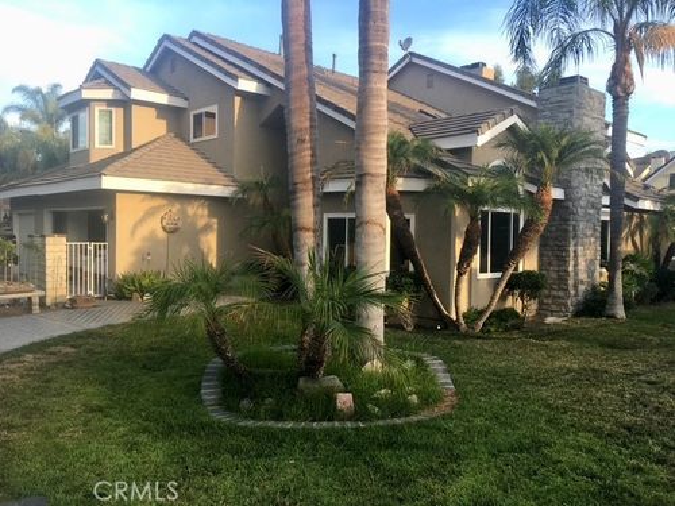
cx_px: 338
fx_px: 565
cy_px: 253
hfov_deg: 61.7
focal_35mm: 29
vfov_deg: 48.2
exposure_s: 1/120
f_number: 2.2
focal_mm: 4.15
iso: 25
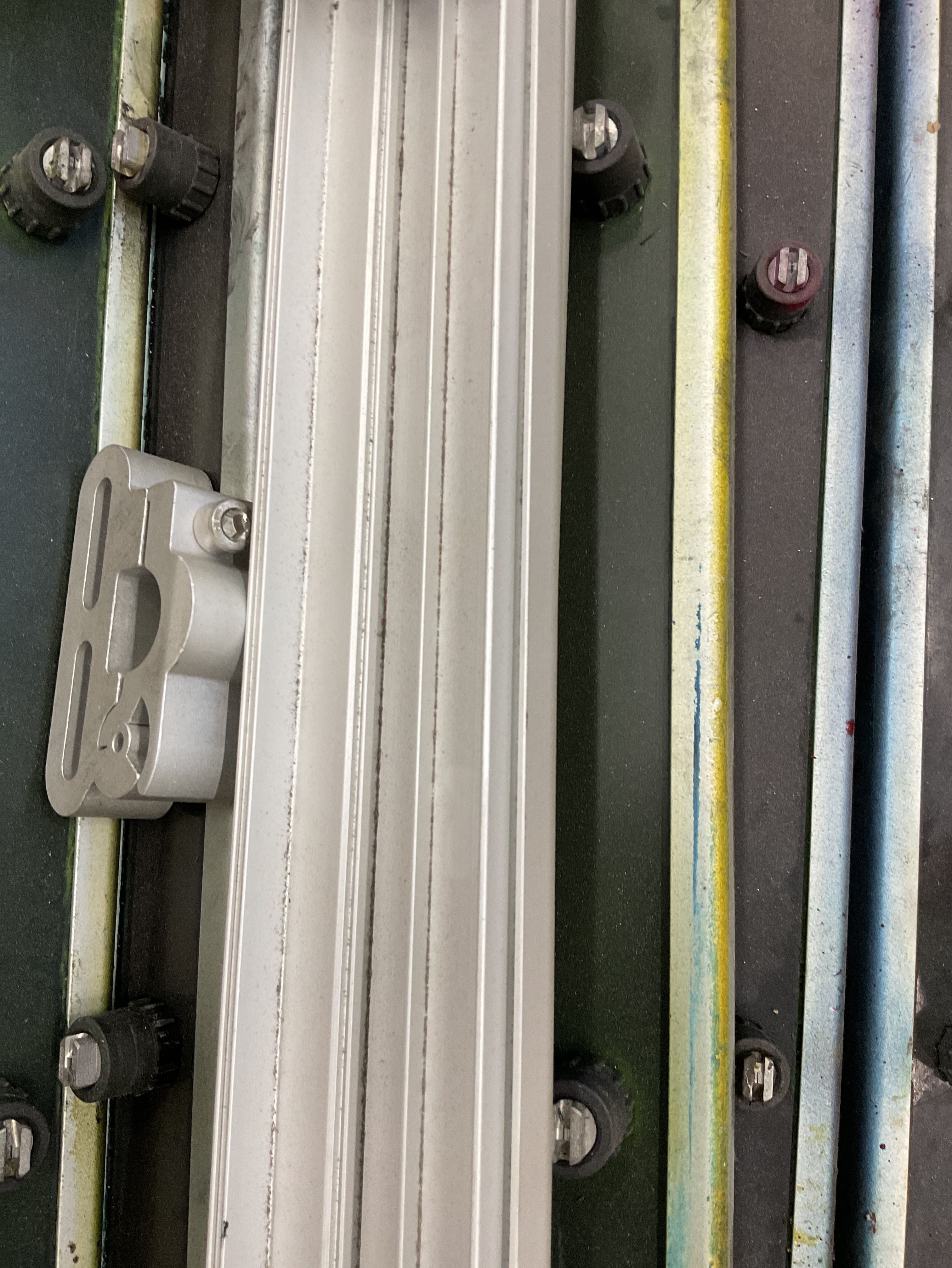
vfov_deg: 61.7
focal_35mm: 29
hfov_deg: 48.2
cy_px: 634
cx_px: 476
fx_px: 1063
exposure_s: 1/50
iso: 80
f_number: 1.8
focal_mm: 3
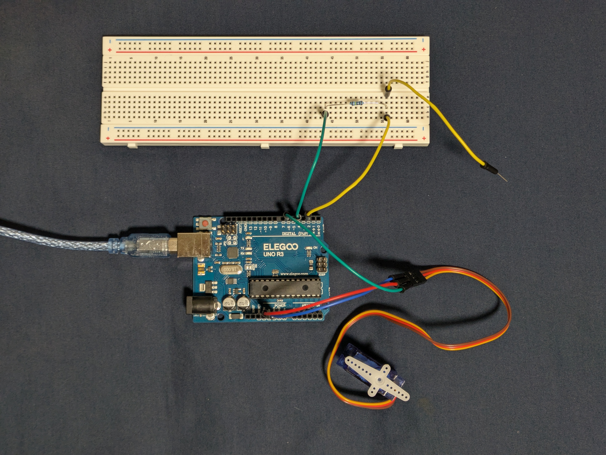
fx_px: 893
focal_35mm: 51
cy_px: 228
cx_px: 303
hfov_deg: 37.5
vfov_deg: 28.6
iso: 174
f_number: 1.89
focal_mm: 5.43
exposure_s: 1/30
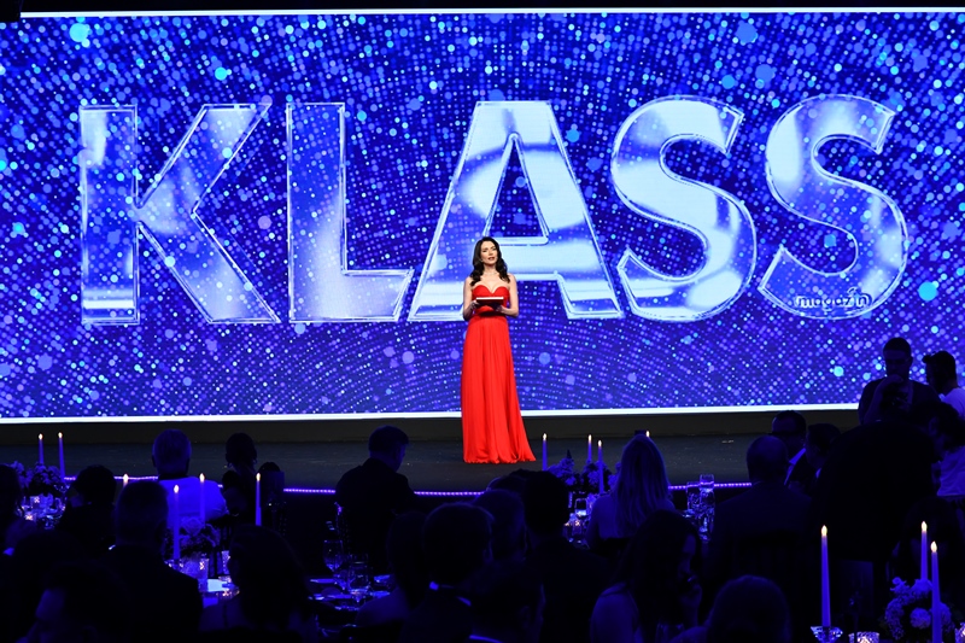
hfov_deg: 28.8
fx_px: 1876
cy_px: 322
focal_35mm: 70
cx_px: 482
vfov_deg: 19.4
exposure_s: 1/160
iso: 1600
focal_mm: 70
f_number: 7.1
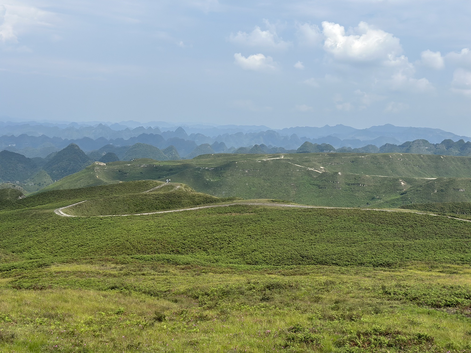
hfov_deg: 39.7
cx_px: 236
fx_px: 653
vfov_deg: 30.3
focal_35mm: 48
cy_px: 176
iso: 100
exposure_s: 1/7092
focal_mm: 6.86
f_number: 1.78
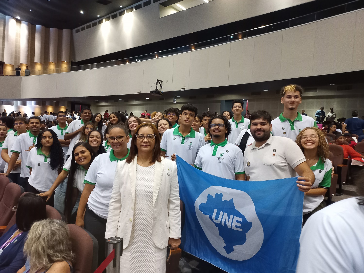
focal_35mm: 25
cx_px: 182
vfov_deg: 54.9
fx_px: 263
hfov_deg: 69.4
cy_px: 136
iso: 500
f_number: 1.8
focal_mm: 4.6
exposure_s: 1/24
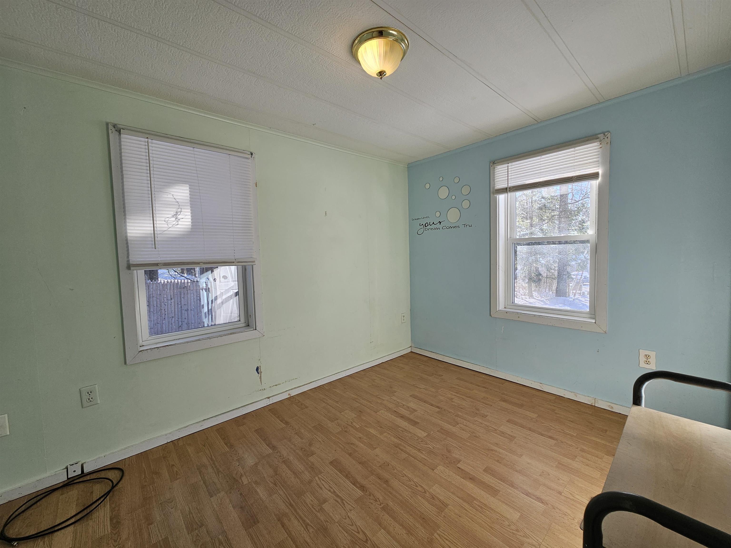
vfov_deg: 89.9
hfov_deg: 106.2
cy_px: 274
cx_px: 366
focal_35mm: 13
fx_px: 275
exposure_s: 1/166
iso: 50
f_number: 2.2
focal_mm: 2.2
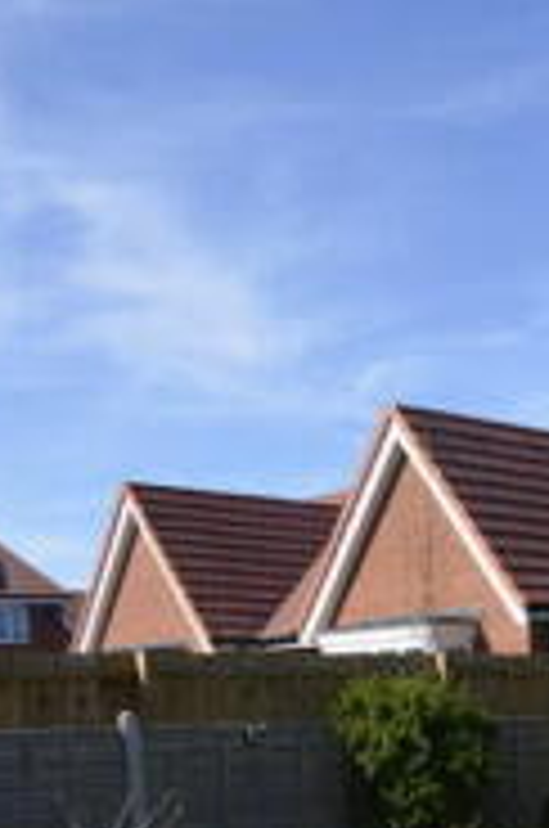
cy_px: 936
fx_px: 1350
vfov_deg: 30.2
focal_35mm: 59
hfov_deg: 22.1
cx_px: 554
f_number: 8
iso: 140
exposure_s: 1/250
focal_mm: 11
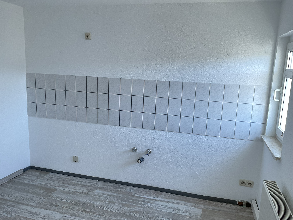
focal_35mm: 29
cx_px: 146
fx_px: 245
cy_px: 110
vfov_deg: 48.2
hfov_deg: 61.7
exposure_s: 1/69
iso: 64
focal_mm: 3
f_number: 1.8
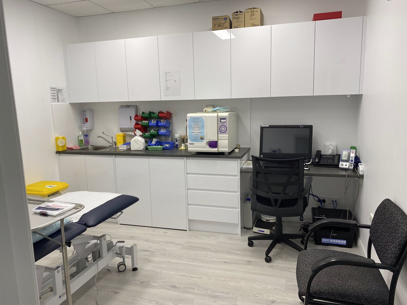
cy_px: 152
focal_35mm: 26
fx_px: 306
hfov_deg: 67.3
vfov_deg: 53.1
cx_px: 204
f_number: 1.8
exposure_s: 1/100
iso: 50
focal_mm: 4.25
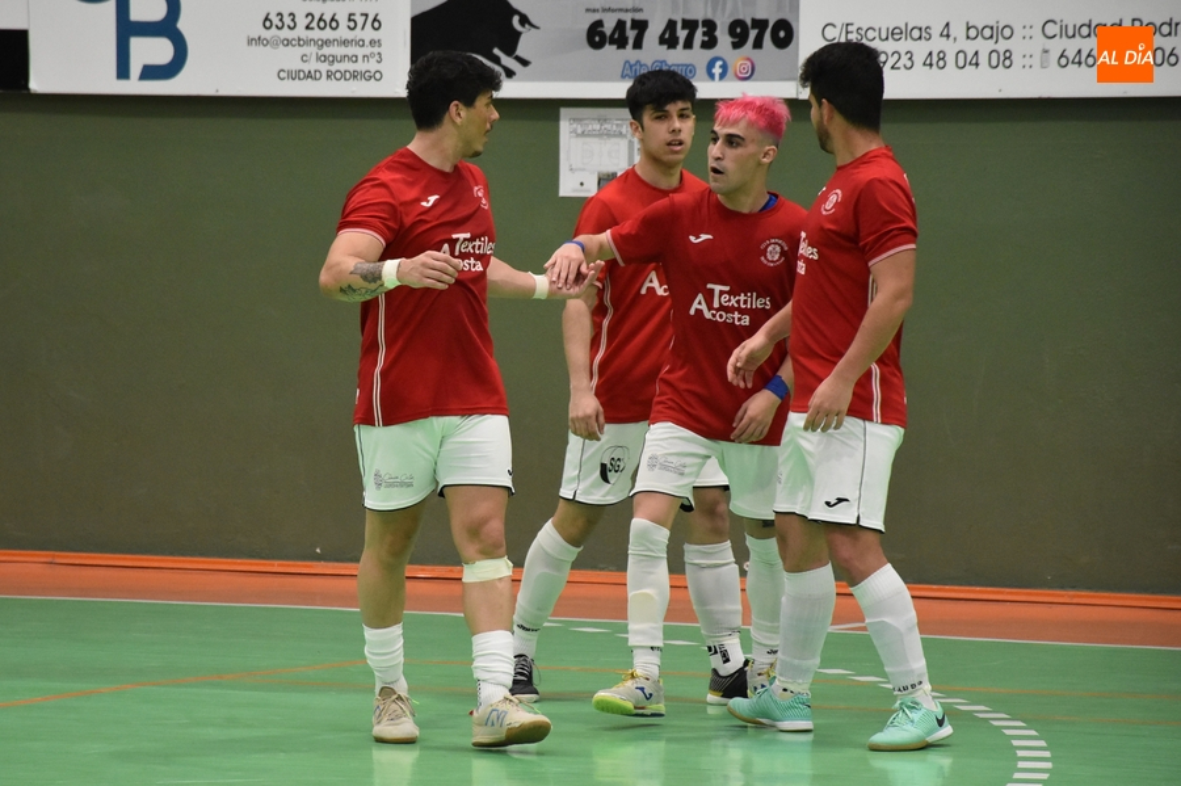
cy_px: 393
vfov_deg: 6.5
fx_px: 6885
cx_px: 590
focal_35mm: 210
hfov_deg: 9.8
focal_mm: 140
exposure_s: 1/320
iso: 3200
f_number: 5.6
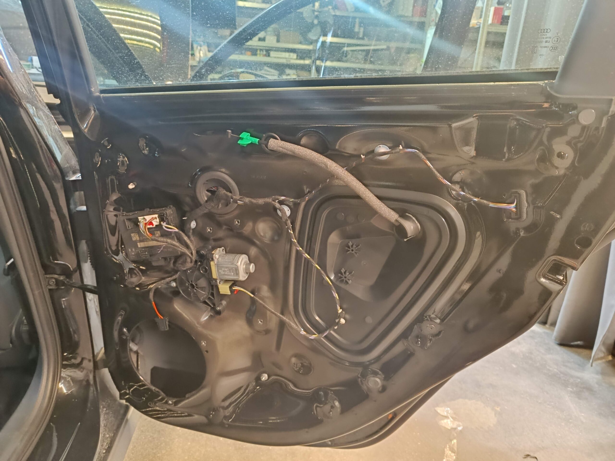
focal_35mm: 24
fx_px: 426
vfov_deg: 56.8
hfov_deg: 71.6
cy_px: 230
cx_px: 308
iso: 1495
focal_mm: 5.59
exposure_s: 1/25
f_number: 1.88
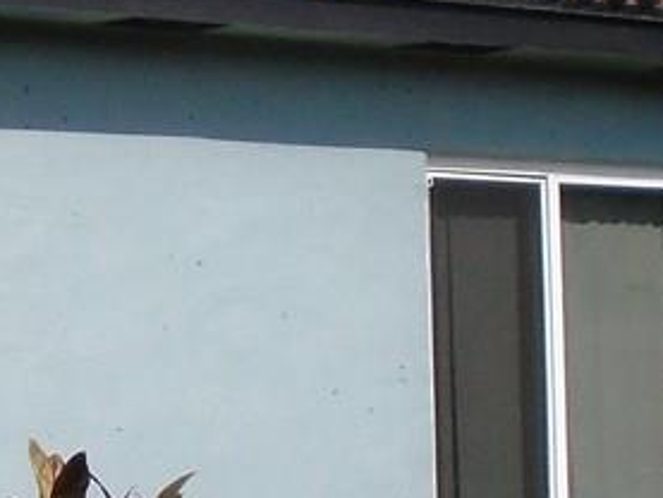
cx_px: -316
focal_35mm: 150
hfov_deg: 12.5
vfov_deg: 9.9
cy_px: 292
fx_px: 2874
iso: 100
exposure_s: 1/320
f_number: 8
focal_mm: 4.6
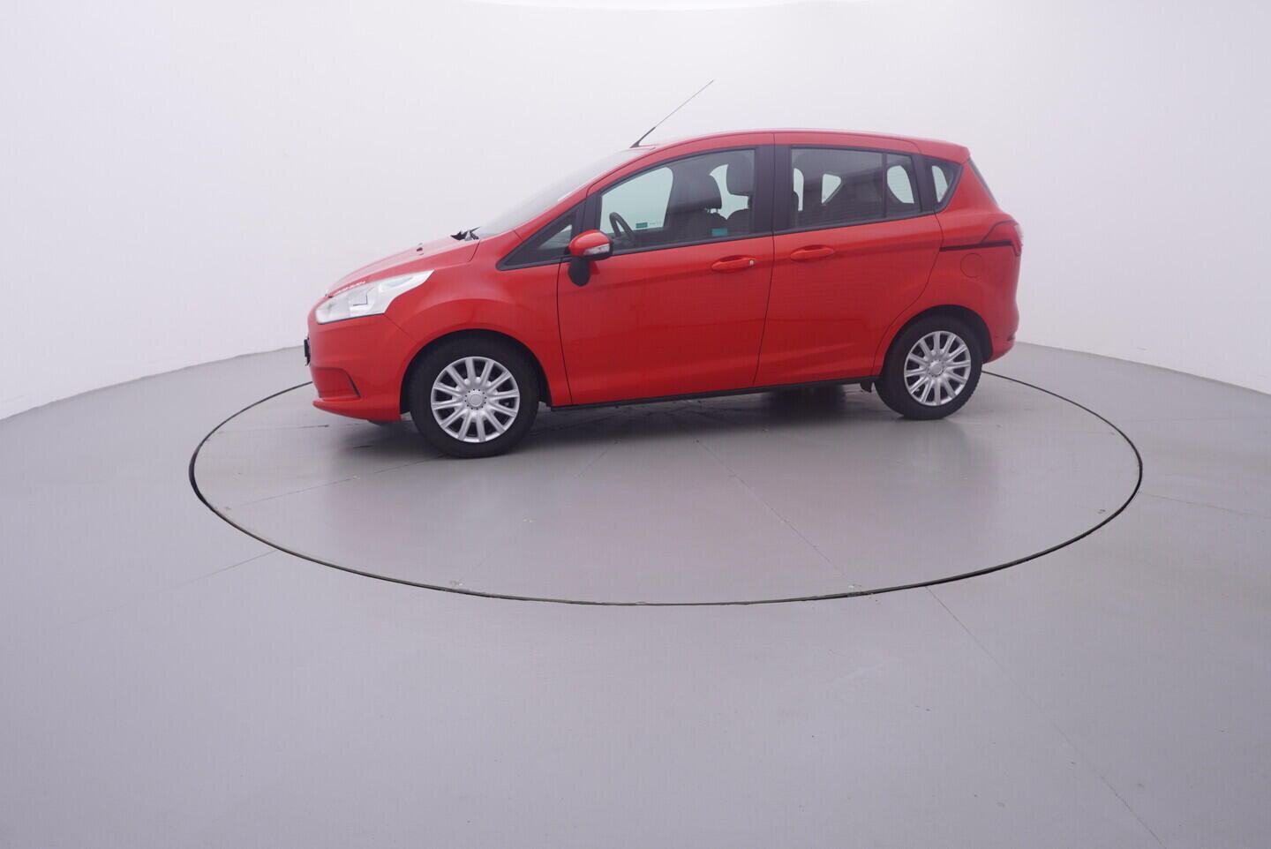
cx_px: 636
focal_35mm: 22
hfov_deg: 77.3
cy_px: 424
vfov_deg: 56.2
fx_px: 795
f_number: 5
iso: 200
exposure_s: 1/80
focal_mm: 15
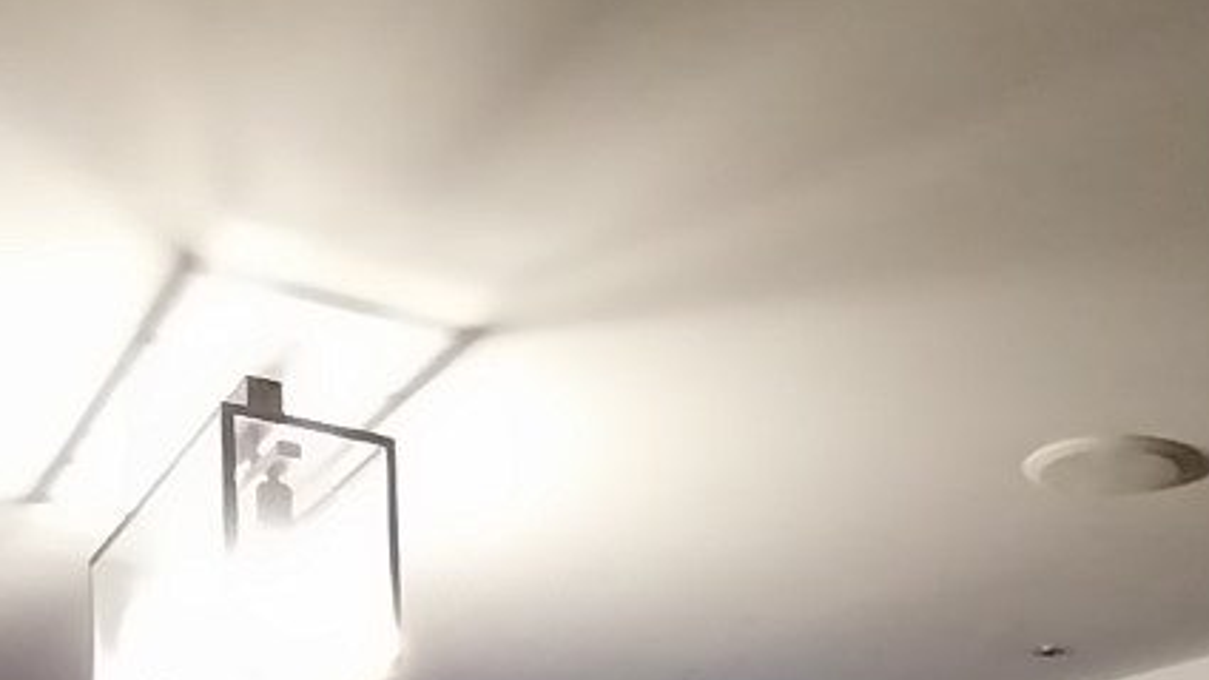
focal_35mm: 48
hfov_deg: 42.4
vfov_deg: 18.8
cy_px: 1246
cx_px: 797
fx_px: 1539
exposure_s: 1/15
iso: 320
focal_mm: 1.3
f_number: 2.2
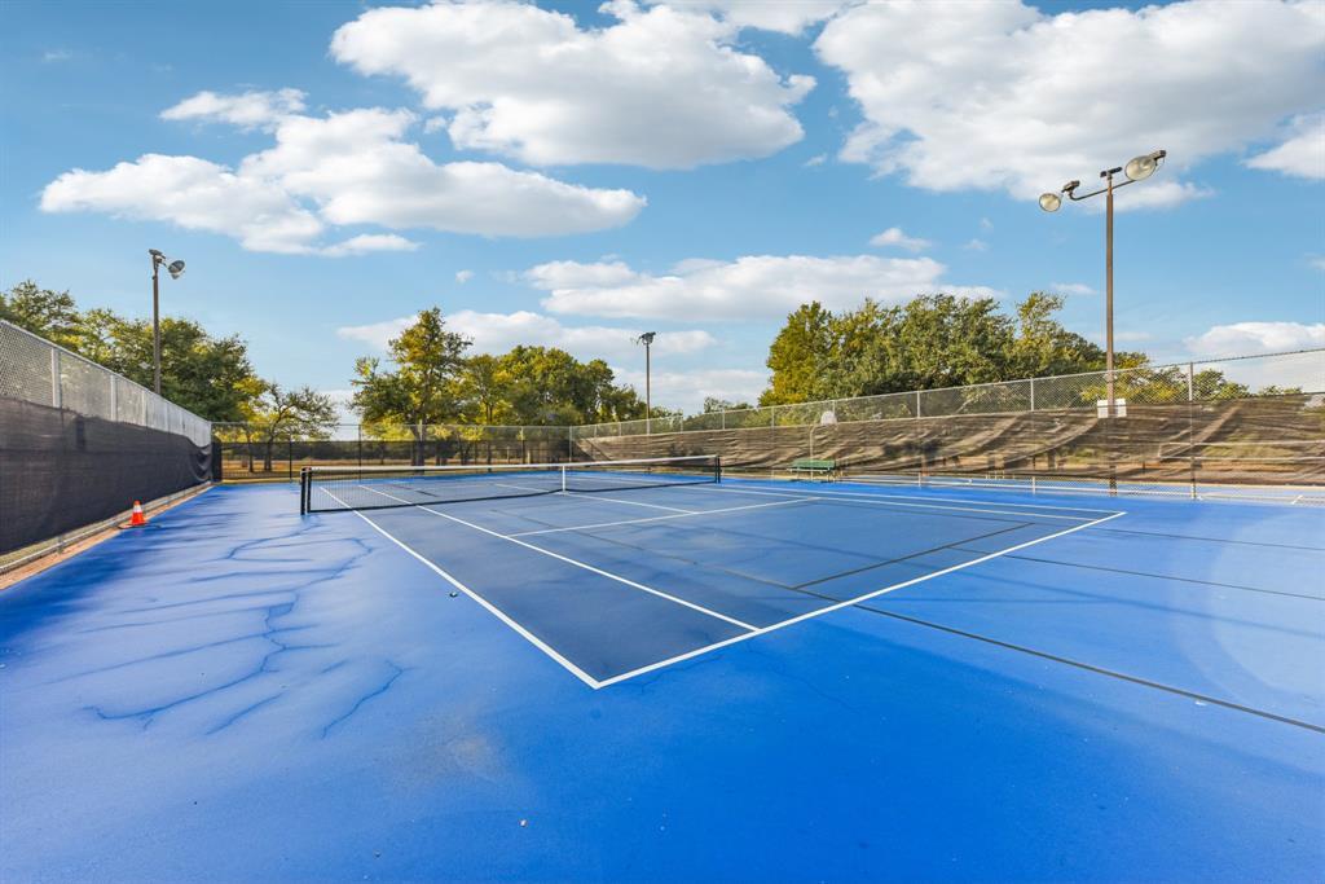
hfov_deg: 104.2
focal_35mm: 14
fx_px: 515
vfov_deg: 81.2
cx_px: 662
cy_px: 442
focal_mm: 14
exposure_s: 1/640
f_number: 8
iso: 400
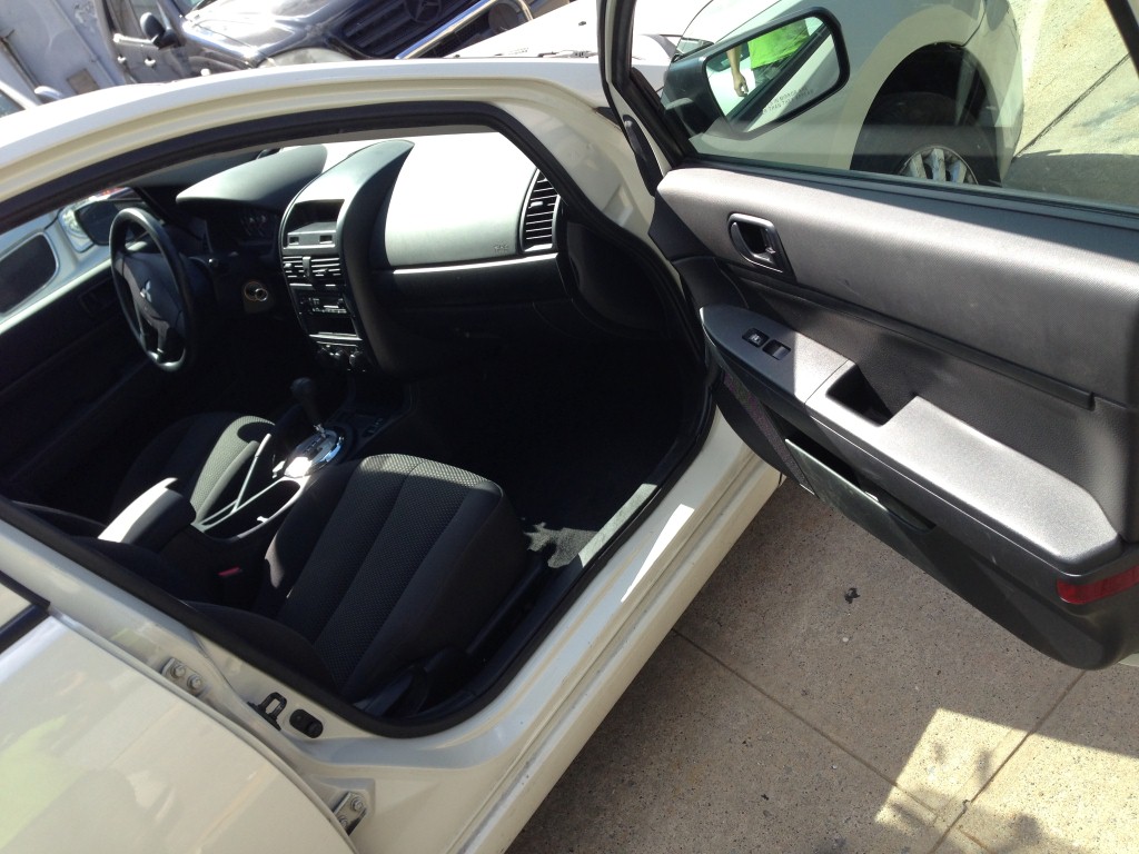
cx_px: 570
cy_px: 427
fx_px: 1086
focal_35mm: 33
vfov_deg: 42.9
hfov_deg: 55.4
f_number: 2.4
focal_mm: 4.13
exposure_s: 1/430
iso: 50
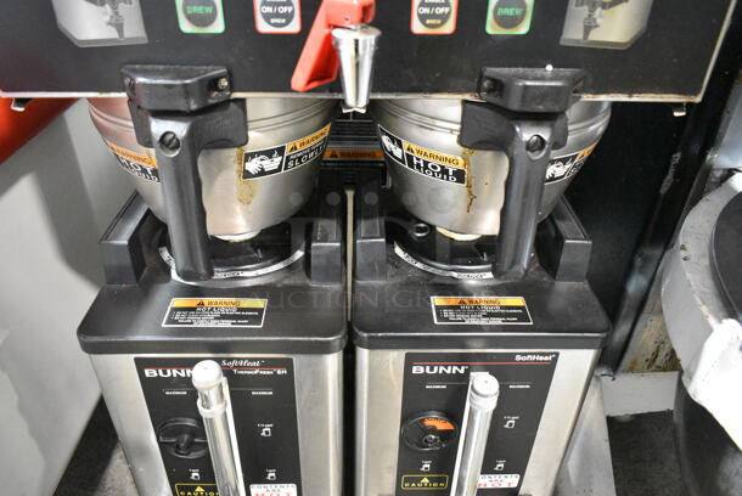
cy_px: 248
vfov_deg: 48.0
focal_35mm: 27
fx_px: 557
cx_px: 371
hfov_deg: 67.3
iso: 6400
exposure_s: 1/100
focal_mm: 18
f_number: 3.5
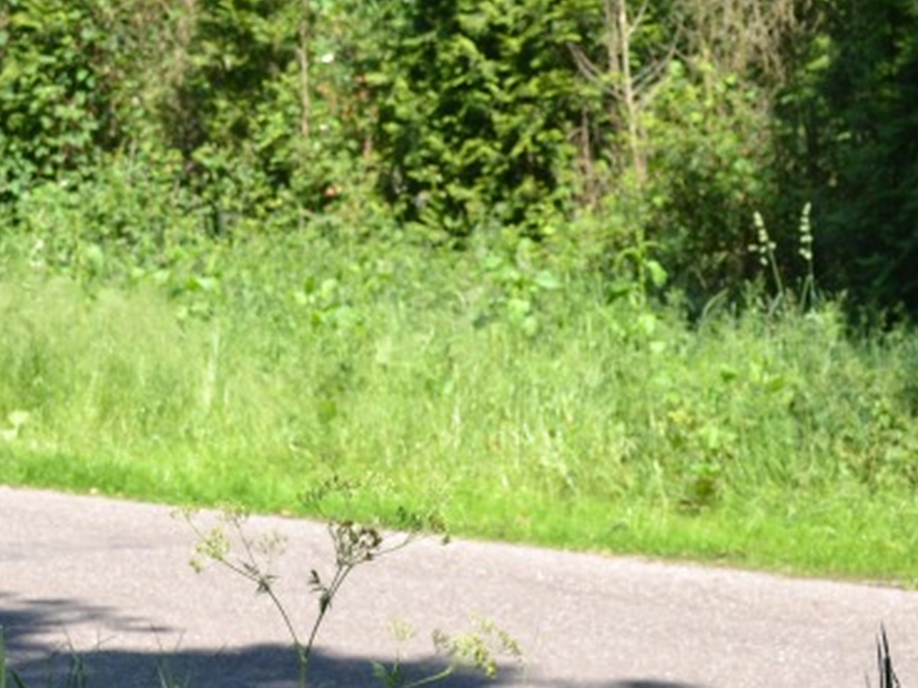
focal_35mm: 157
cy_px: 290
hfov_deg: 12.5
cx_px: 160
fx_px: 4164
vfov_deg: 9.5
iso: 100
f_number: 5.6
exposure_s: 1/125
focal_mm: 40
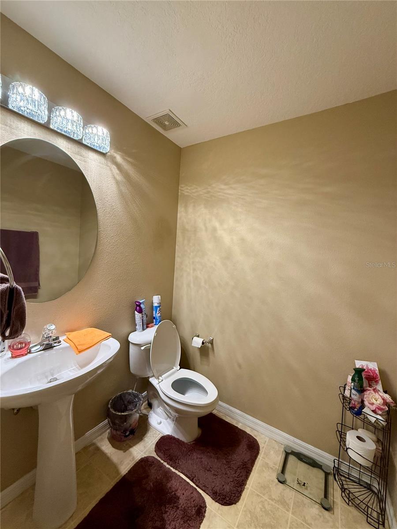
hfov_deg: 85.7
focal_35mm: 14
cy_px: 264
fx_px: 214
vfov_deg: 102.1
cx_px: 198
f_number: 2.2
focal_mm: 2.22
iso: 320
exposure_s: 1/120
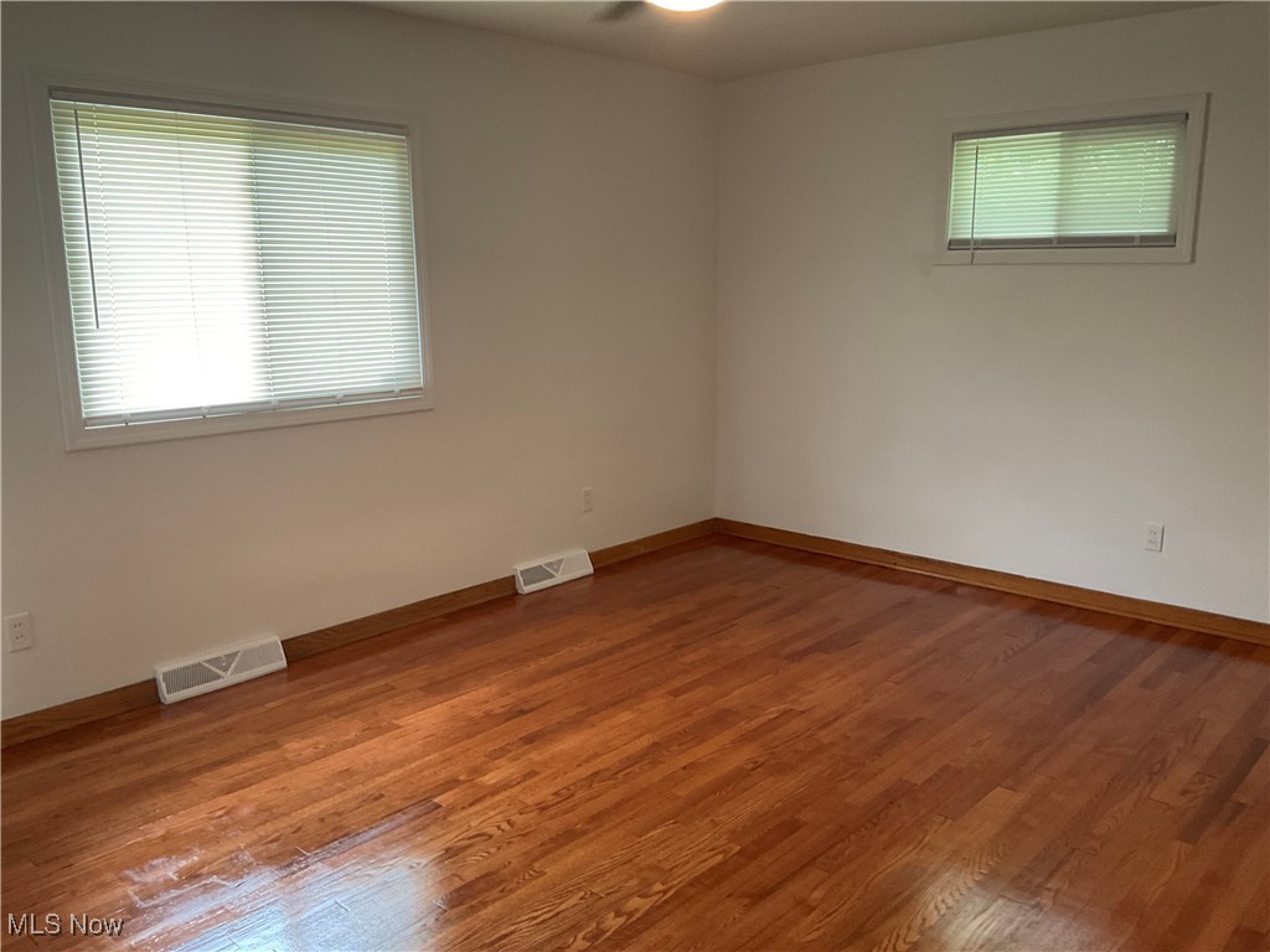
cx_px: 635
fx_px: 1064
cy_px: 476
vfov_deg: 48.2
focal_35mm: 29
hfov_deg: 61.7
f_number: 1.8
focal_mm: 3
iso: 100
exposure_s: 1/60
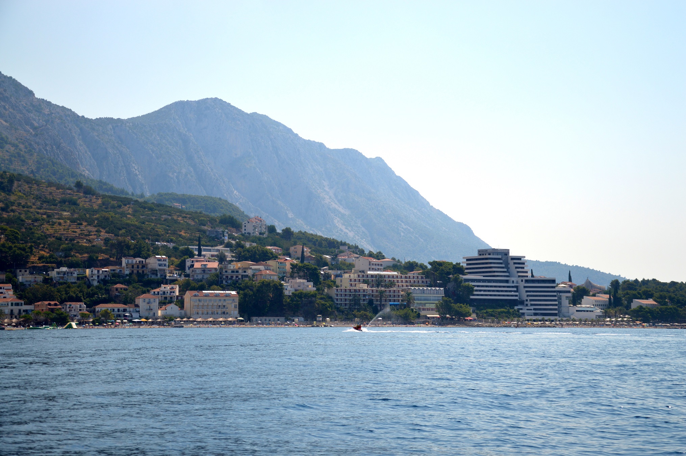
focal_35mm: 72
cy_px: 228
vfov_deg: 18.9
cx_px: 343
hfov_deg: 28.1
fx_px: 1371
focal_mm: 48
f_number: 4.8
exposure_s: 1/1000
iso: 100
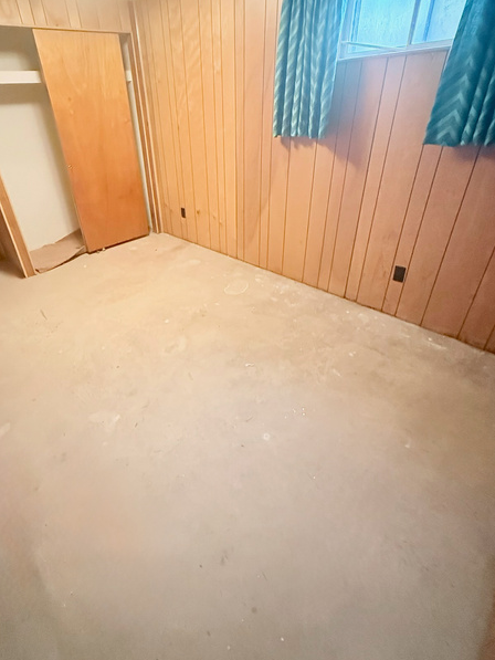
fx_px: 343
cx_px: 211
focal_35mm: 18
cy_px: 305
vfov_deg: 87.6
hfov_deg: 71.2
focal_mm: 2.22
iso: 1250
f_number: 2.2
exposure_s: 1/60
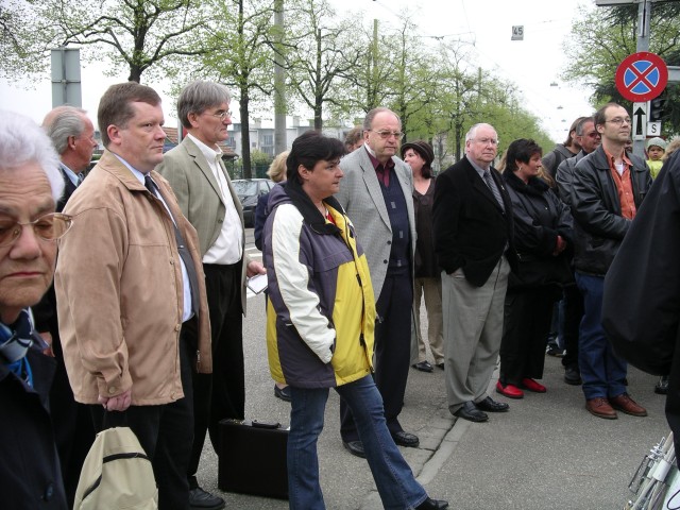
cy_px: 255
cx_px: 340
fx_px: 1021
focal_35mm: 52
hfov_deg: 36.8
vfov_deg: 28.0
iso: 64
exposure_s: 1/100
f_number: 3.2
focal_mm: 10.9
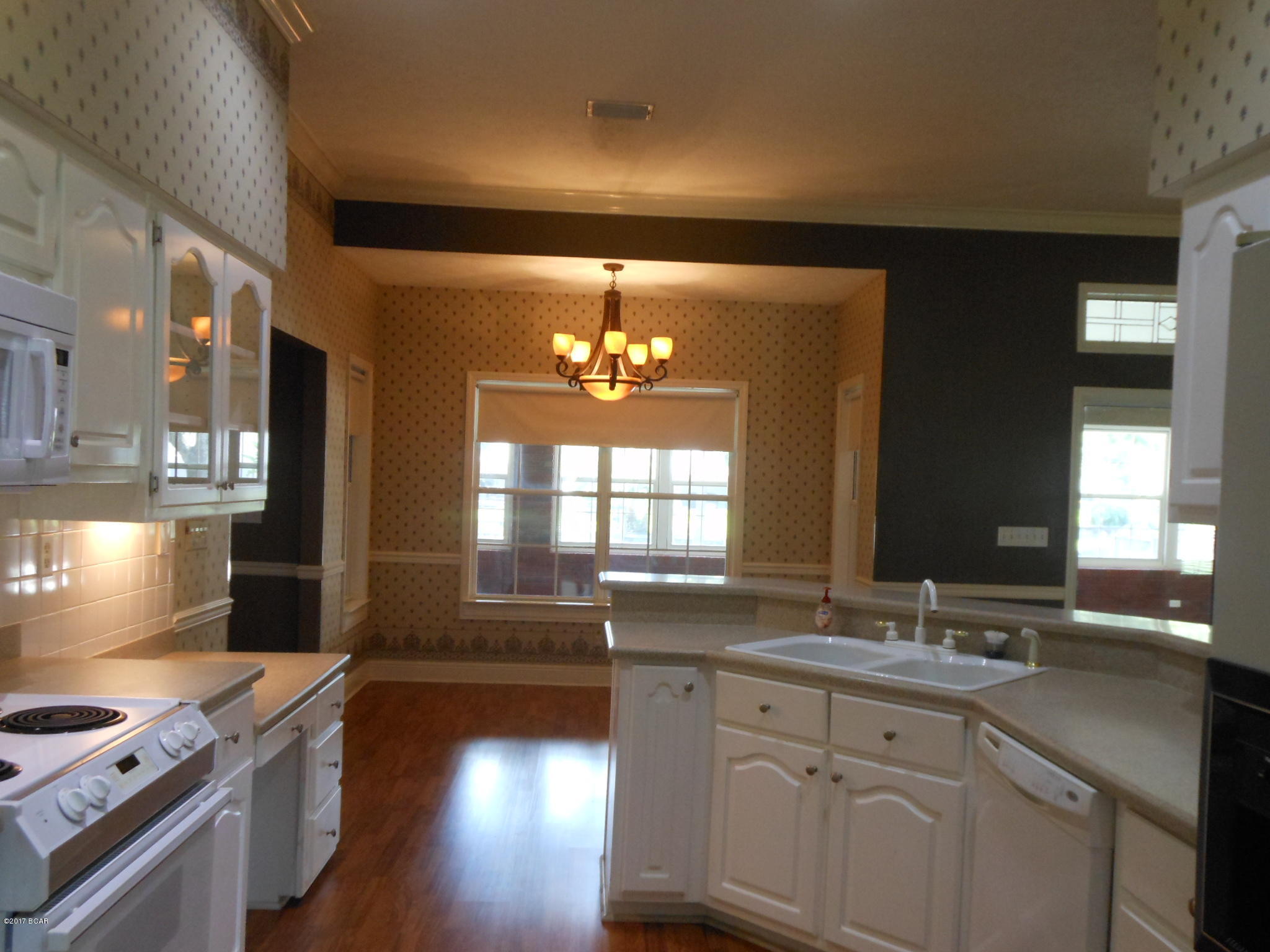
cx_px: 635
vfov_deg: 48.2
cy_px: 476
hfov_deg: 61.7
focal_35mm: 29
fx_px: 1064
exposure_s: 1/30
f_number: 3.3
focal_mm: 5.2
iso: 320
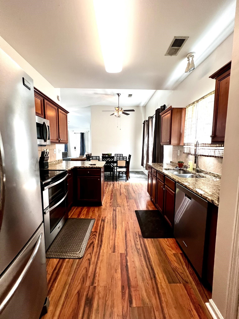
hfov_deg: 89.9
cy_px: 160
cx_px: 120
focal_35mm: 13
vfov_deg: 106.2
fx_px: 120
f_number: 1.8
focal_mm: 1.57
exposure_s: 1/60
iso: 160
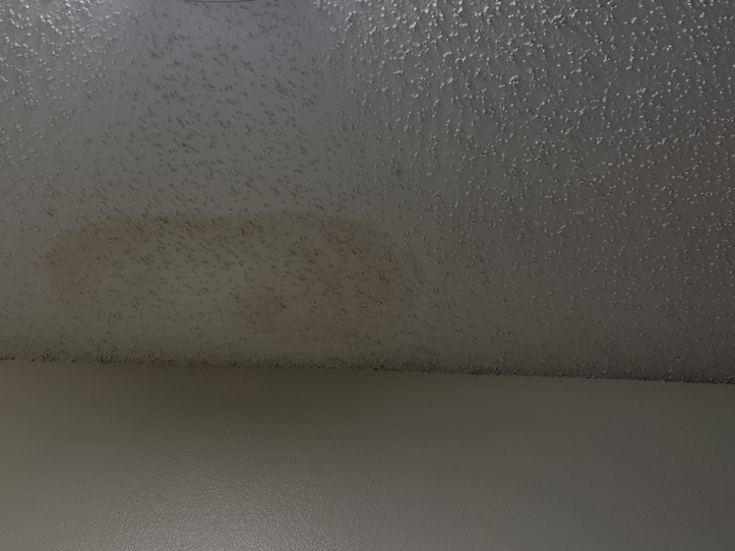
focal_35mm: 34
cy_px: 249
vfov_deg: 41.7
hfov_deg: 53.1
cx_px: 253
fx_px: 722
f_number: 1.78
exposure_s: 1/140
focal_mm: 6.76
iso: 200
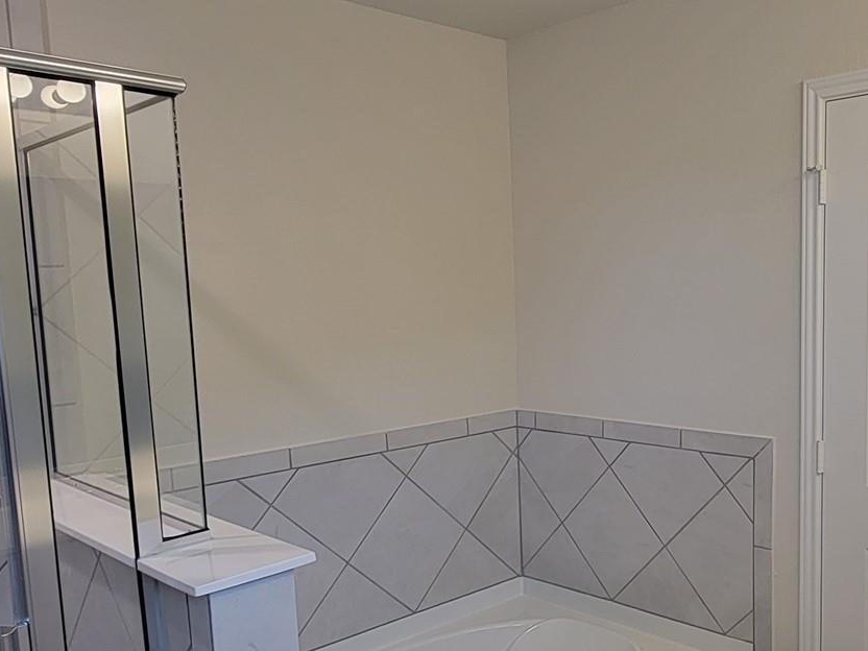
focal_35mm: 32
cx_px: 607
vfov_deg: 44.1
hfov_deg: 55.1
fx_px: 802
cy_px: 367
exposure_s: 1/60
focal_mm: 2.2
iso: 100
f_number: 2.2
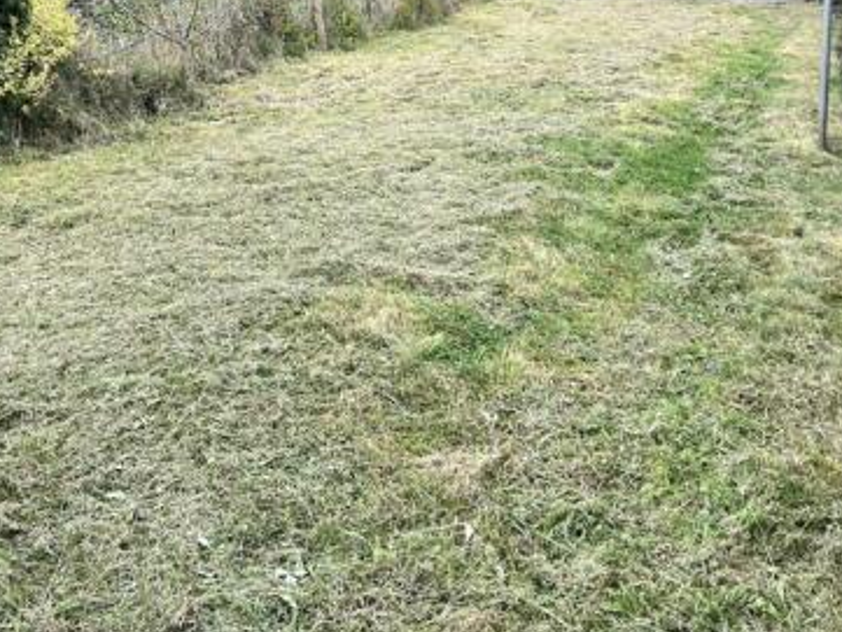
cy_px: 150
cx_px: 440
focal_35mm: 42
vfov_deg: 33.6
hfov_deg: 44.8
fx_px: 1022
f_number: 1.5
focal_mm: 5.7
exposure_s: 1/775
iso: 50
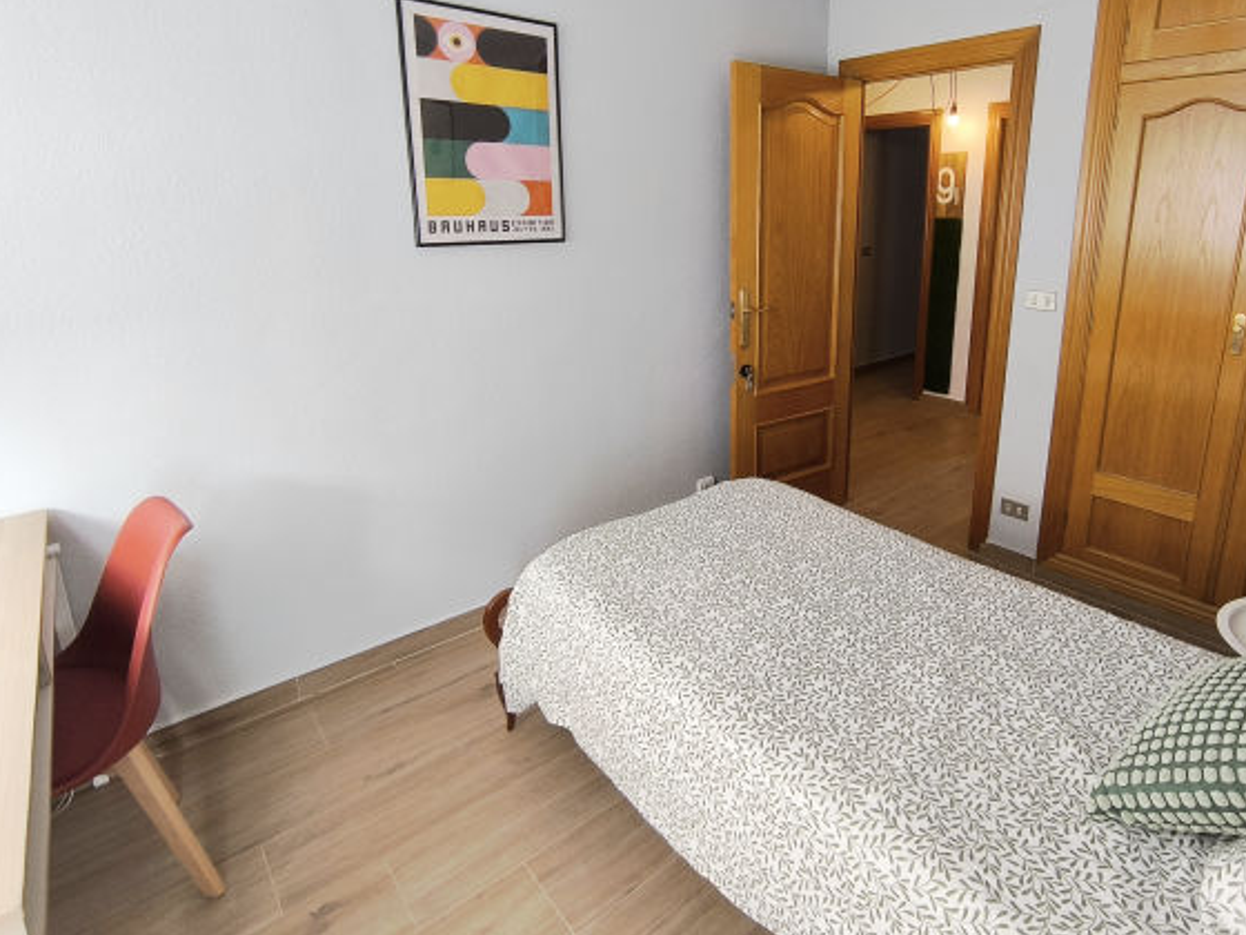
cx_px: 712
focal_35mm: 20
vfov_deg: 65.2
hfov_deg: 81.3
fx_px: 720
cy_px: 362
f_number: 2.2
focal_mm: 1.65
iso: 80
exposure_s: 1/50
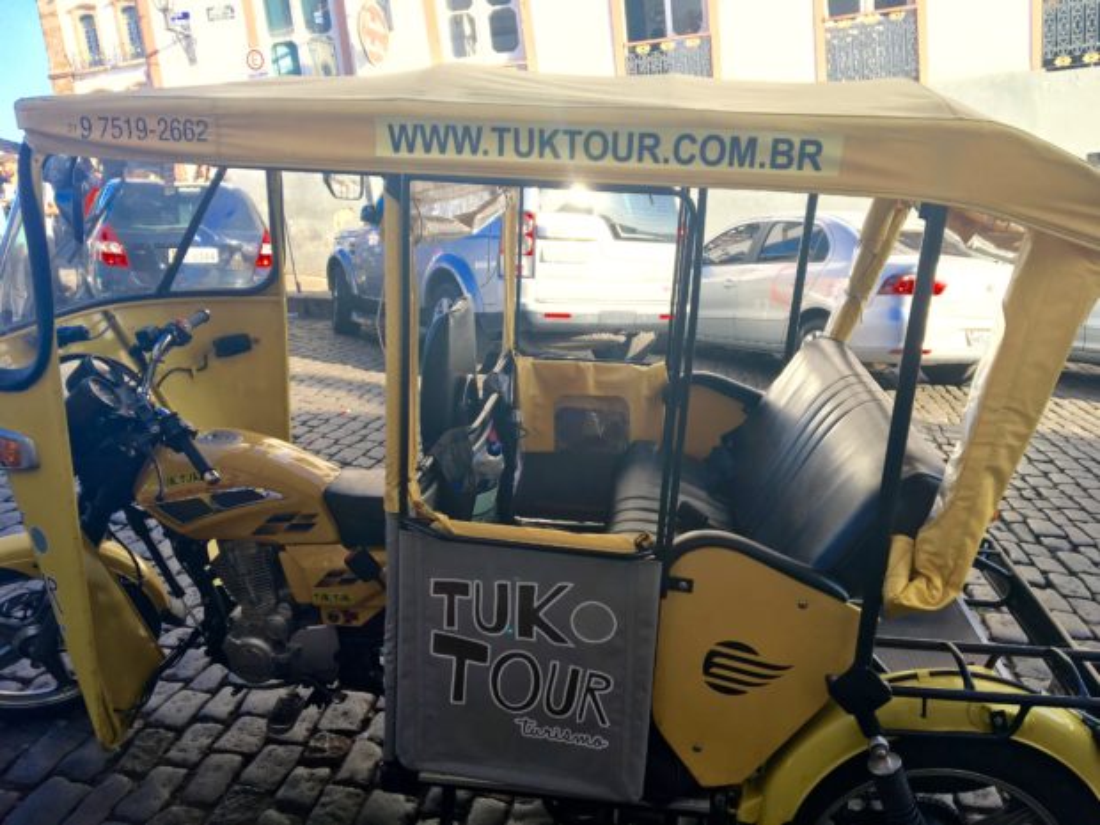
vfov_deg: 48.2
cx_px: 550
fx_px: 922
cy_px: 412
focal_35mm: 29
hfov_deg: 61.7
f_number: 2.2
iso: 25
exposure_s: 1/370
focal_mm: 4.15
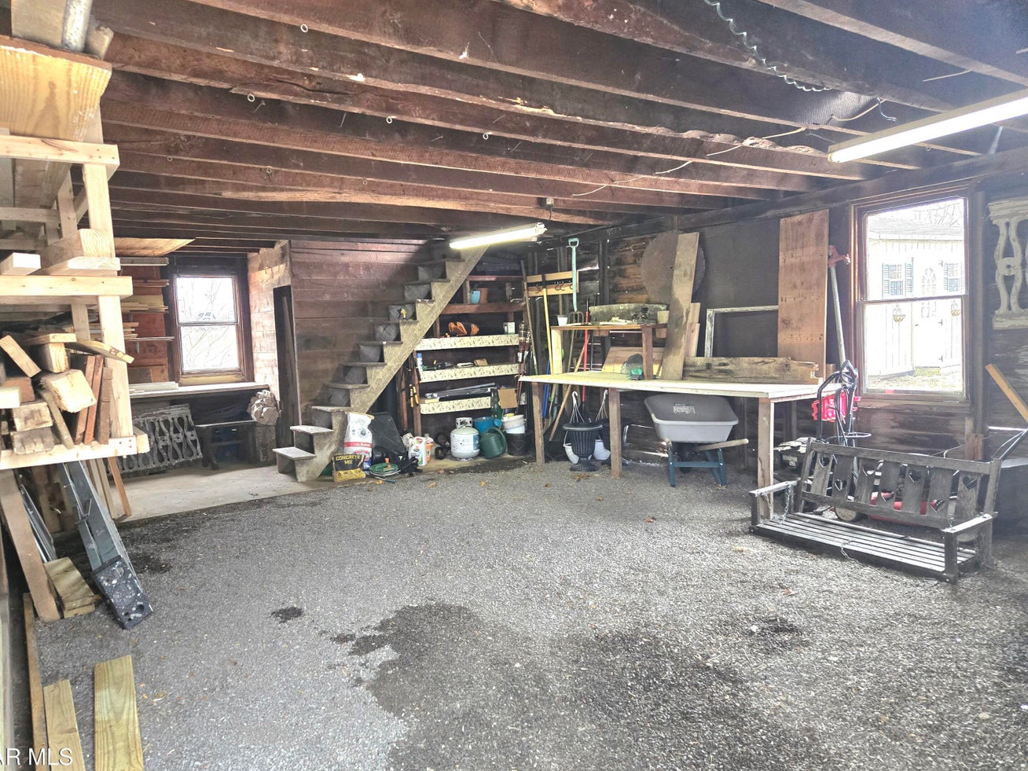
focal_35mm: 24
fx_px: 713
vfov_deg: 56.8
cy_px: 391
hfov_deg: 71.6
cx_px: 493
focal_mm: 5.4
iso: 500
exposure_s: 1/60.2
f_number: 1.8
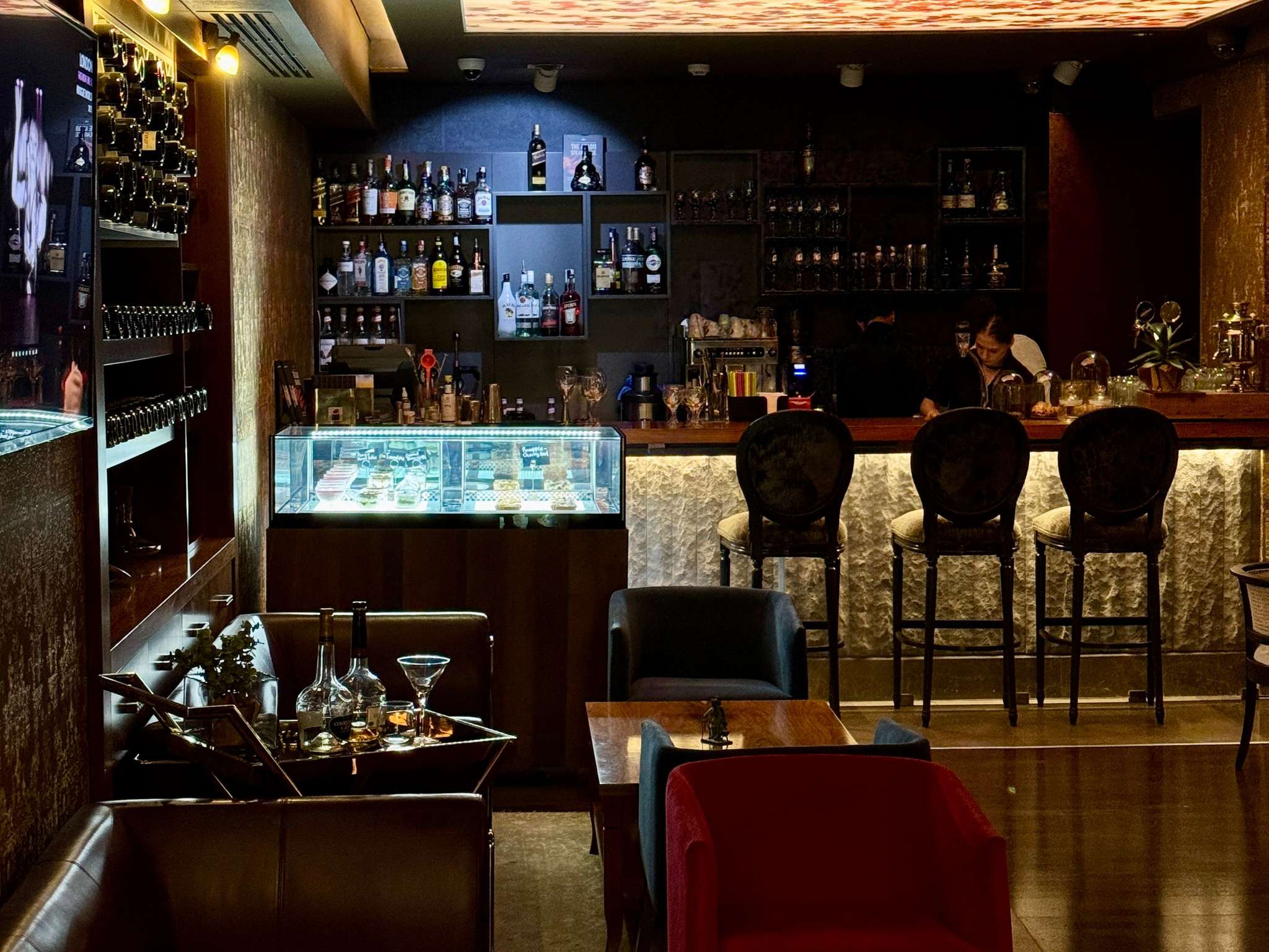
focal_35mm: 48
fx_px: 1760
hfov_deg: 39.7
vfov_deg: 30.3
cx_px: 634
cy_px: 476
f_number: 1.78
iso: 250
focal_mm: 6.76
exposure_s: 1/33
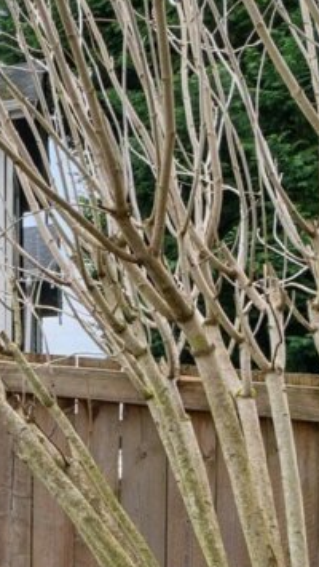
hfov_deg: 11.0
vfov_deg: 30.5
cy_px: 512
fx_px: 991
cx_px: -662
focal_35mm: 66
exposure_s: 1/15
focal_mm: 16
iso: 320
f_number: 9
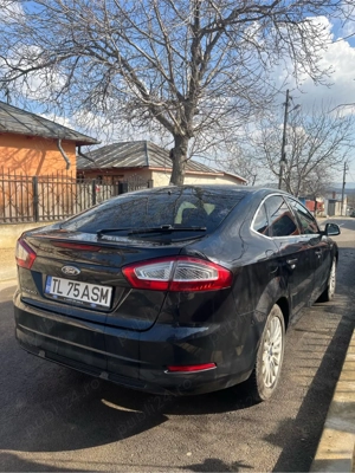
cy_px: 236
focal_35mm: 26
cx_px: 178
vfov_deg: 67.3
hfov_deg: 53.1
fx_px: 356
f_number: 1.6
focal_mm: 5.1
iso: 50
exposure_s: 1/1441
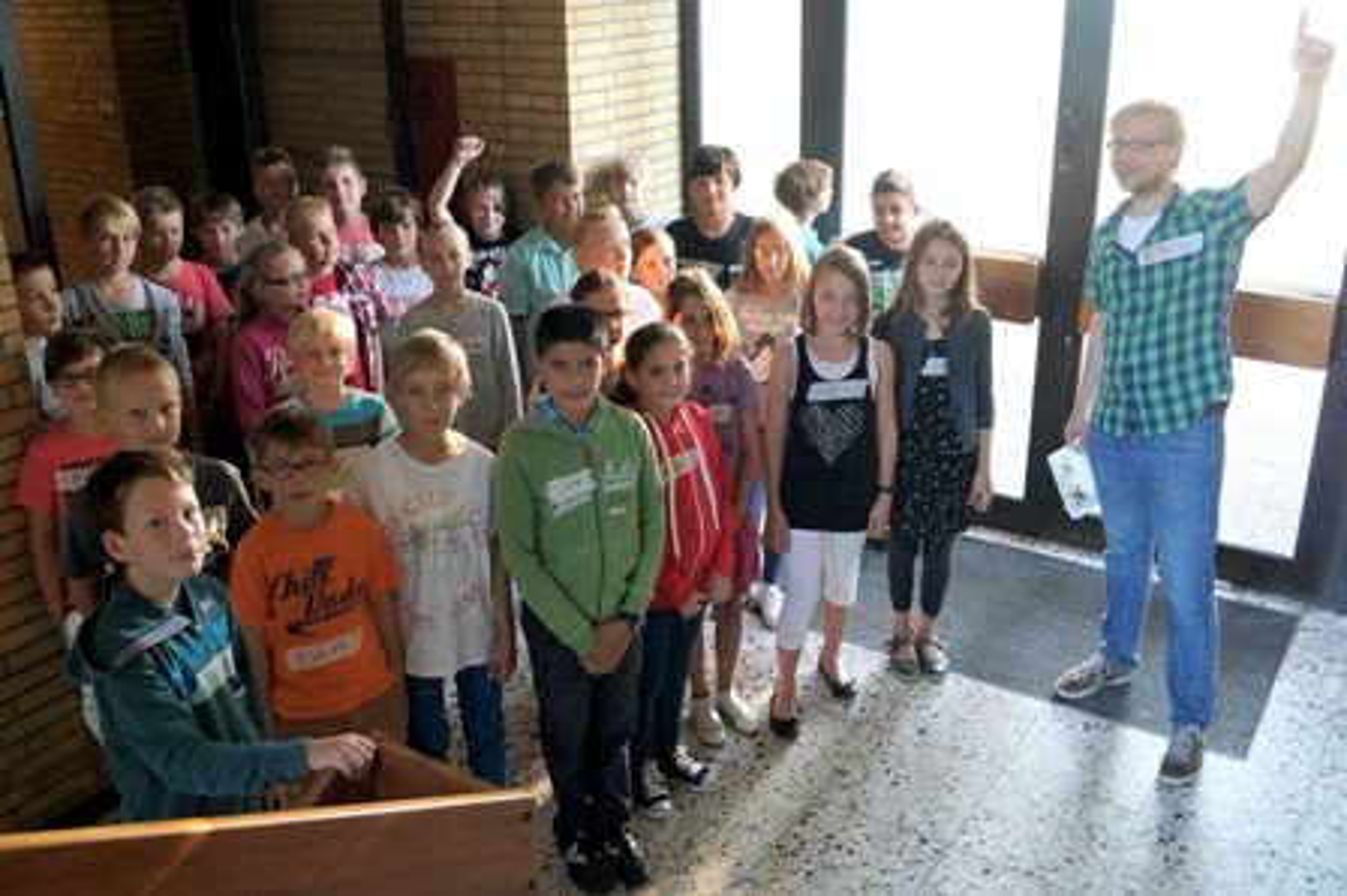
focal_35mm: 30
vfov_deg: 43.5
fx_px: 1122
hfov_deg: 62.0
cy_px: 448
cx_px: 674
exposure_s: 1/160
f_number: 4
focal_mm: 20
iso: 2500
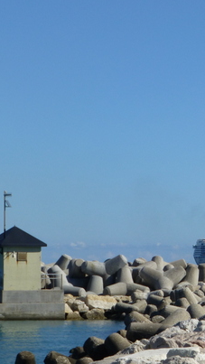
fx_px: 2037
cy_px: 171
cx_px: 226
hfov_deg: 5.7
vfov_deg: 10.2
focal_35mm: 211
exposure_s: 1/800
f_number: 5.4
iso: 100
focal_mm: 21.8
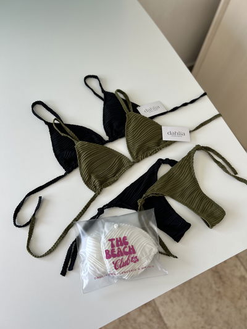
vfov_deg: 67.3
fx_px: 247
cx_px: 124
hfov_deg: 53.1
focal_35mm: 26
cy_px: 164
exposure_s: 1/145
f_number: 1.5
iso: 32
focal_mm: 5.7
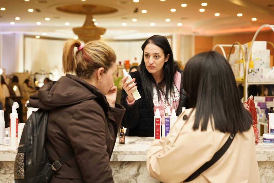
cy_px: 92
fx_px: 396
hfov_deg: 38.2
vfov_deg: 26.0
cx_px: 137
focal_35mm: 52
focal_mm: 52
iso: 640
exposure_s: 1/200
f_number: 3.2
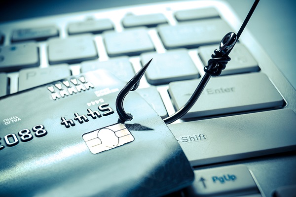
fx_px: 555
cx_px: 148
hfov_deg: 29.9
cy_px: 98
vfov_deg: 20.2
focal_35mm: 68
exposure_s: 1/10
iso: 100
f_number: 8
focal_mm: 45
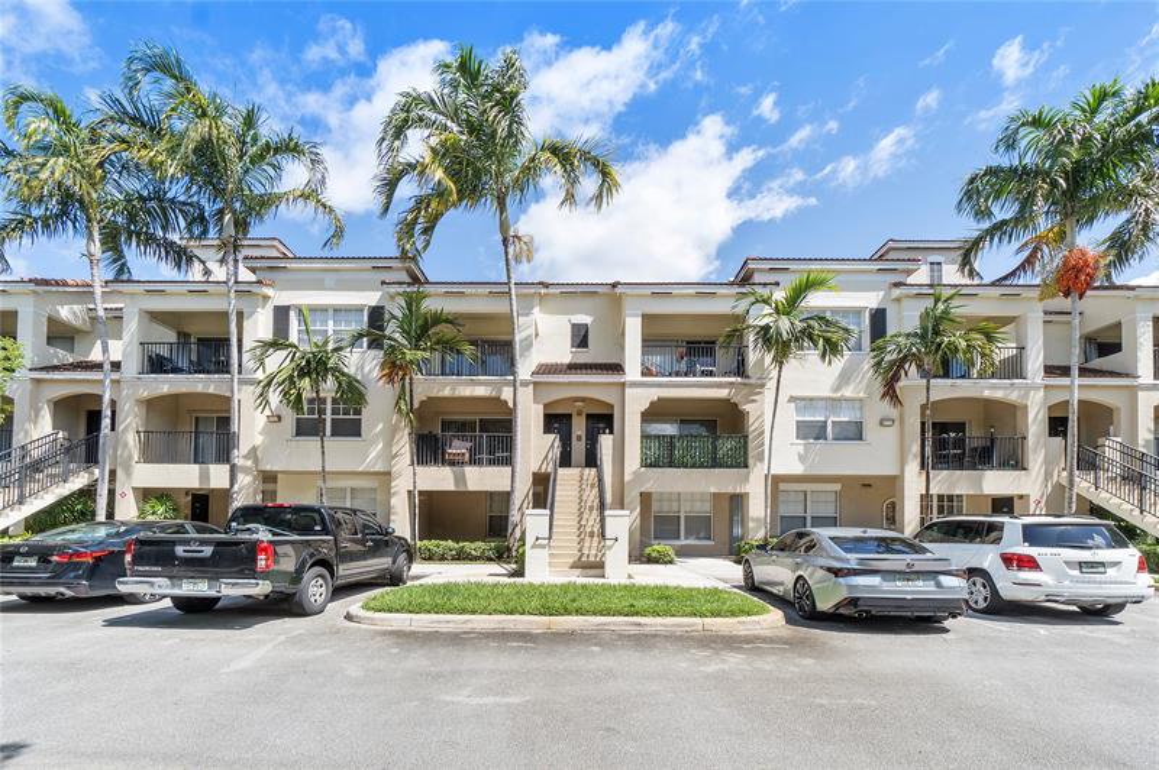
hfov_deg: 100.4
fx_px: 483
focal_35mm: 15
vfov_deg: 77.2
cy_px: 385
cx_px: 580
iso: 100
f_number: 11
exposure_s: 1/125
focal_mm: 10
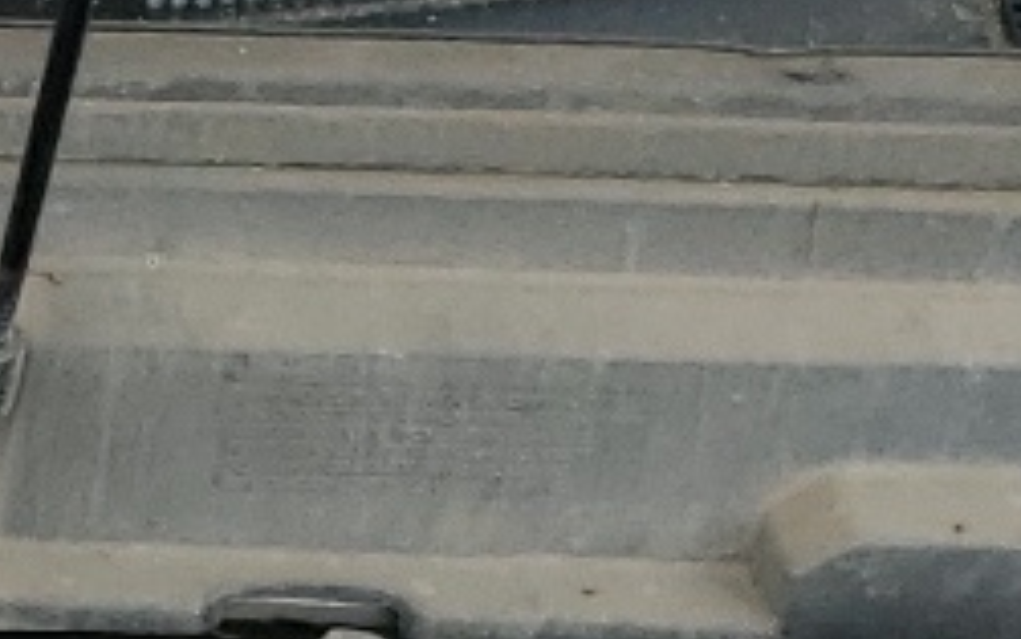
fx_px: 4898
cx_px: -932
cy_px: 1966
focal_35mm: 176
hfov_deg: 11.0
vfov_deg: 6.7
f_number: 1.5
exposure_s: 1/238
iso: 50
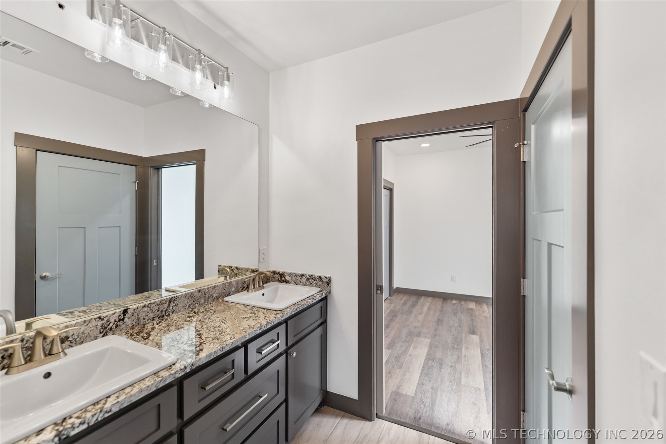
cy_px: 222
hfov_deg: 104.3
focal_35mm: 14
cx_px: 333
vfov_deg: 81.2
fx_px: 259
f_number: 2.8
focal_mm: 14
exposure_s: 1/160
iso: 400
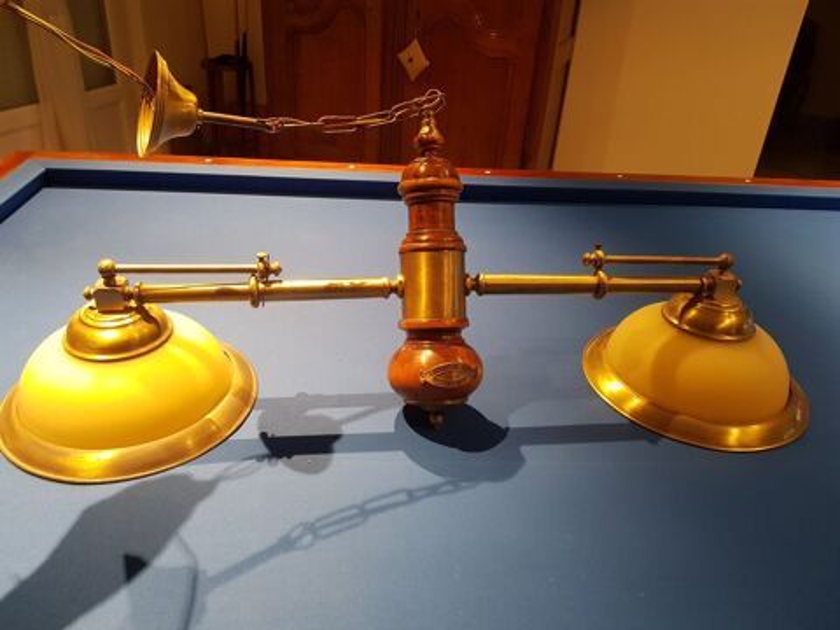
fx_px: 631
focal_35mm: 26
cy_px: 315
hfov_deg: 67.3
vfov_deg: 53.1
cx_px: 420
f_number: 1.7
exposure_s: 1/25
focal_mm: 4.2
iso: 200
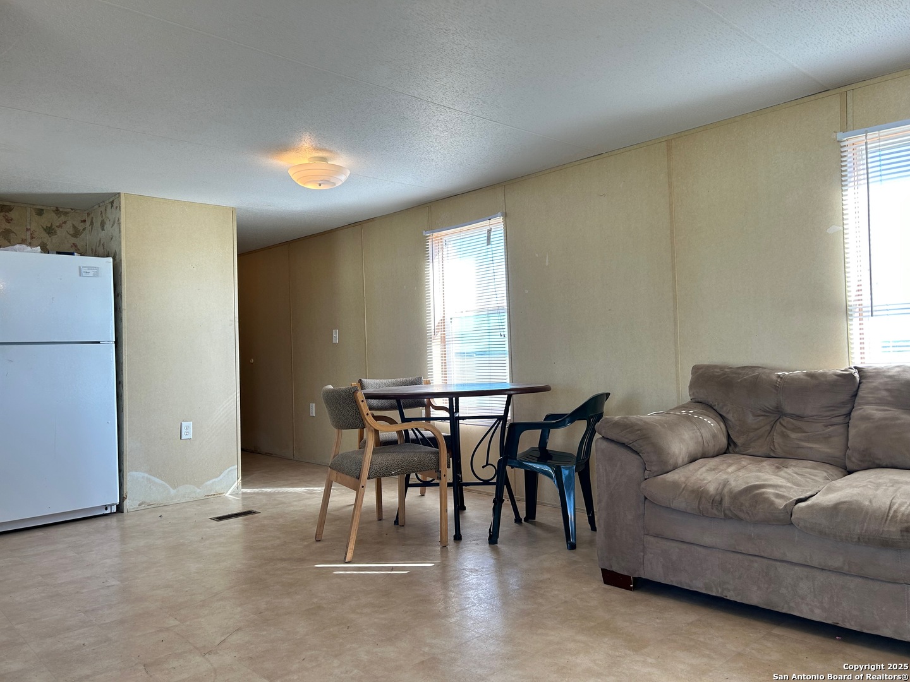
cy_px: 341
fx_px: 683
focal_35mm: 26
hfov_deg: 67.3
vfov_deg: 53.1
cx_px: 455
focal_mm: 5.7
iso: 50
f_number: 1.5
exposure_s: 1/178
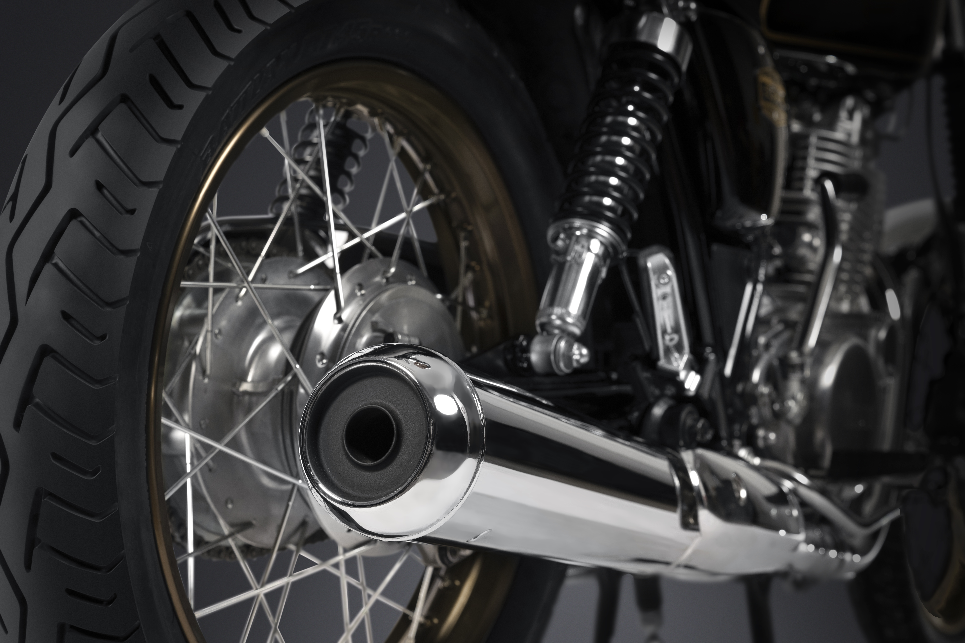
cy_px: 322
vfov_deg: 19.5
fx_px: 1876
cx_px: 482
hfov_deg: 28.8
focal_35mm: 70
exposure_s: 1/200
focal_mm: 70
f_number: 8
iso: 100
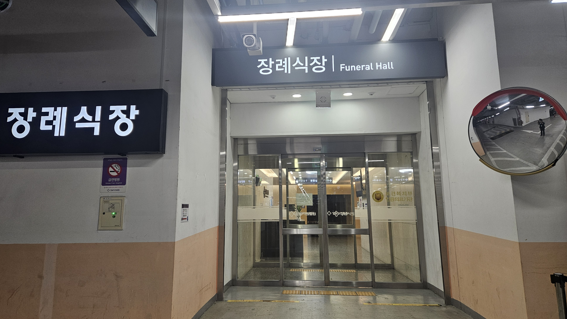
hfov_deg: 71.9
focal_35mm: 26
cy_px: 141
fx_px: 391
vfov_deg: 44.3
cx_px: 274
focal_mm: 5.4
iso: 125
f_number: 1.8
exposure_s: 1/120
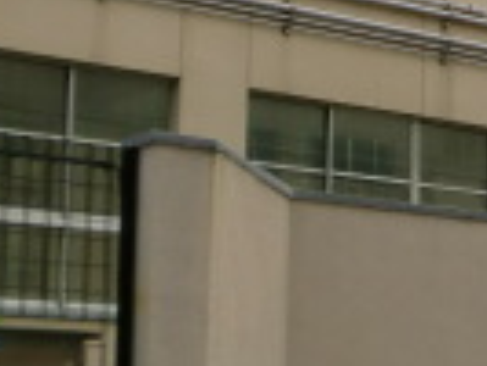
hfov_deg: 15.0
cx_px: 648
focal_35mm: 125
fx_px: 1760
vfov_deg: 11.8
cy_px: 81
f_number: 2.6
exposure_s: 1/640
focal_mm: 4.65
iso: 64
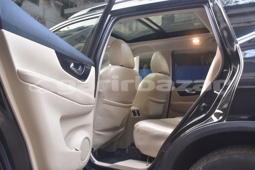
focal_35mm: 34
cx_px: 128
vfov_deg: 38.3
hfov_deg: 55.1
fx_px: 244
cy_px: 85
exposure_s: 1/20
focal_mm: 23
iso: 400
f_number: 6.3
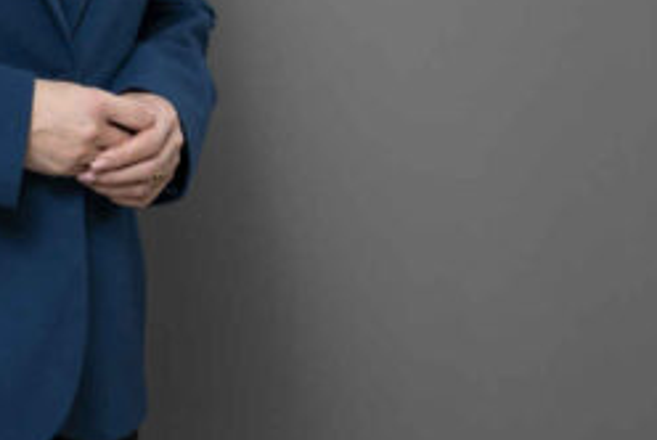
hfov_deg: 13.8
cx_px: -95
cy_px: -80
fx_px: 2649
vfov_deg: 9.4
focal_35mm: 145
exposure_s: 1/200
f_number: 3.5
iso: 200
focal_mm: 50
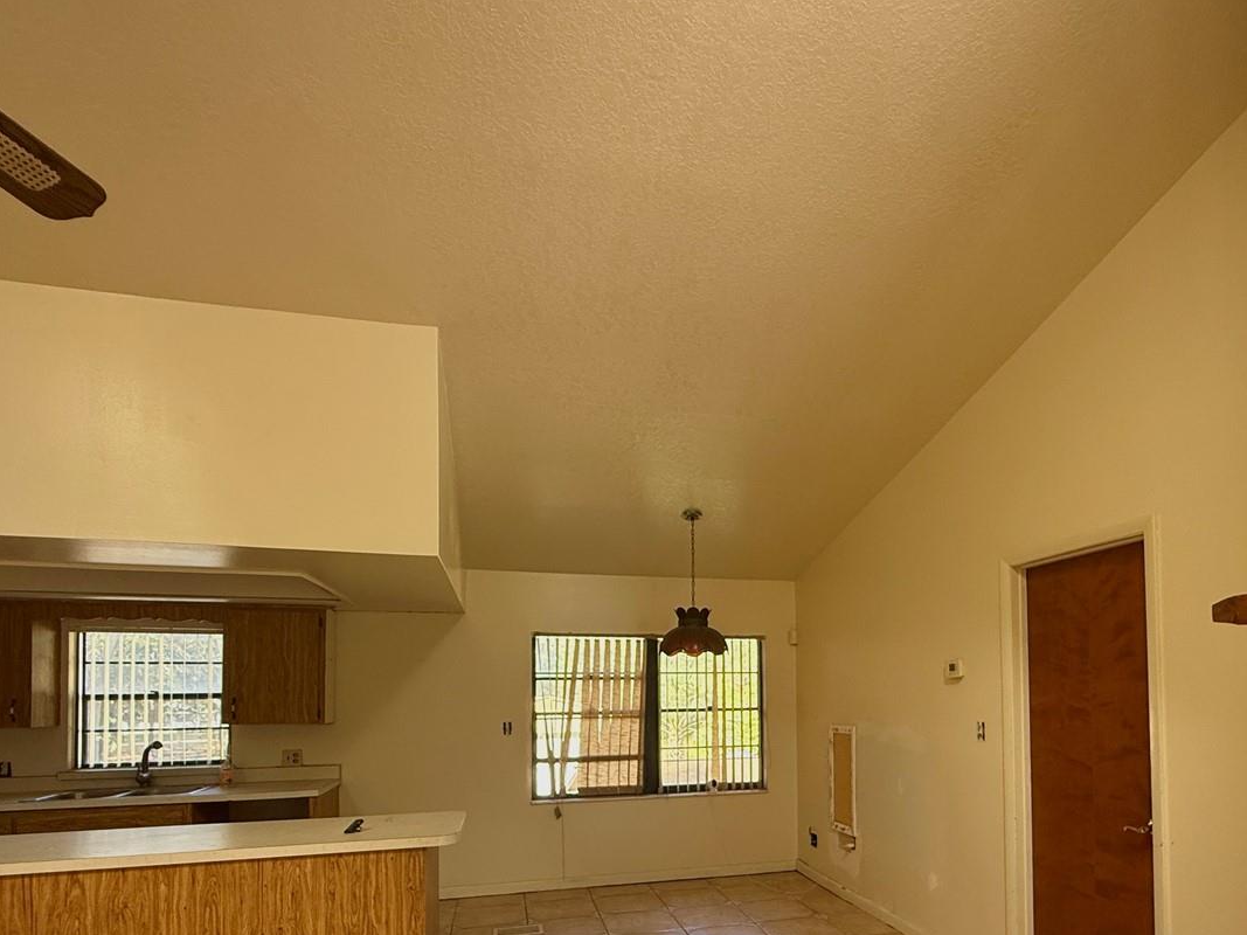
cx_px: 725
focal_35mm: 21
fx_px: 756
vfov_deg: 60.7
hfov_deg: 78.4
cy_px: 676
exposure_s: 1/99
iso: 250
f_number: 2.2
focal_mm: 2.22
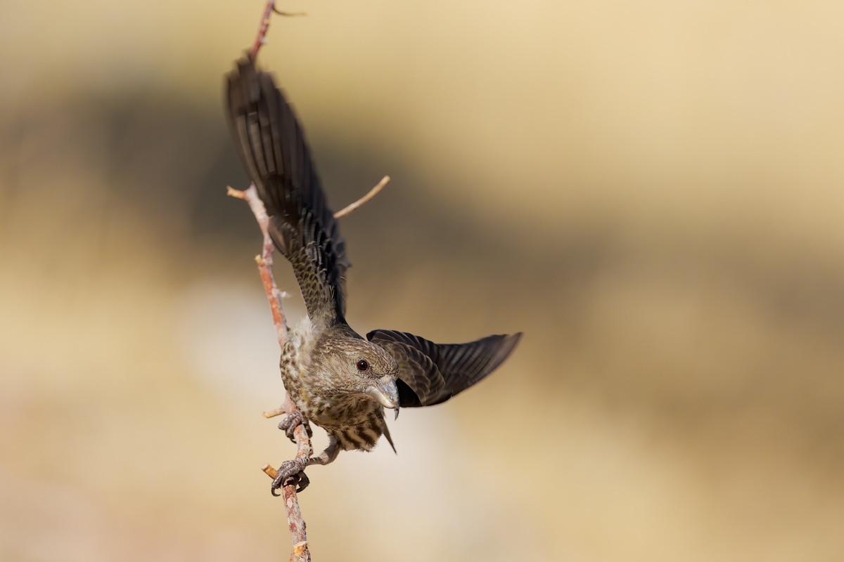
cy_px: 281
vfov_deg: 2.7
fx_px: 11721
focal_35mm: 500
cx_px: 422
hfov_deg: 4.1
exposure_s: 1/2500
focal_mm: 500
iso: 800
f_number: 9
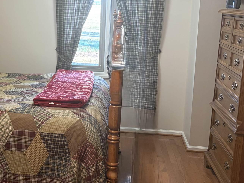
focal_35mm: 62
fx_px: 437
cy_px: 79
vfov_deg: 23.6
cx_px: 0
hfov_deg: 29.2
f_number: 1.6
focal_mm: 5.96
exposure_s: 1/60
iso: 200
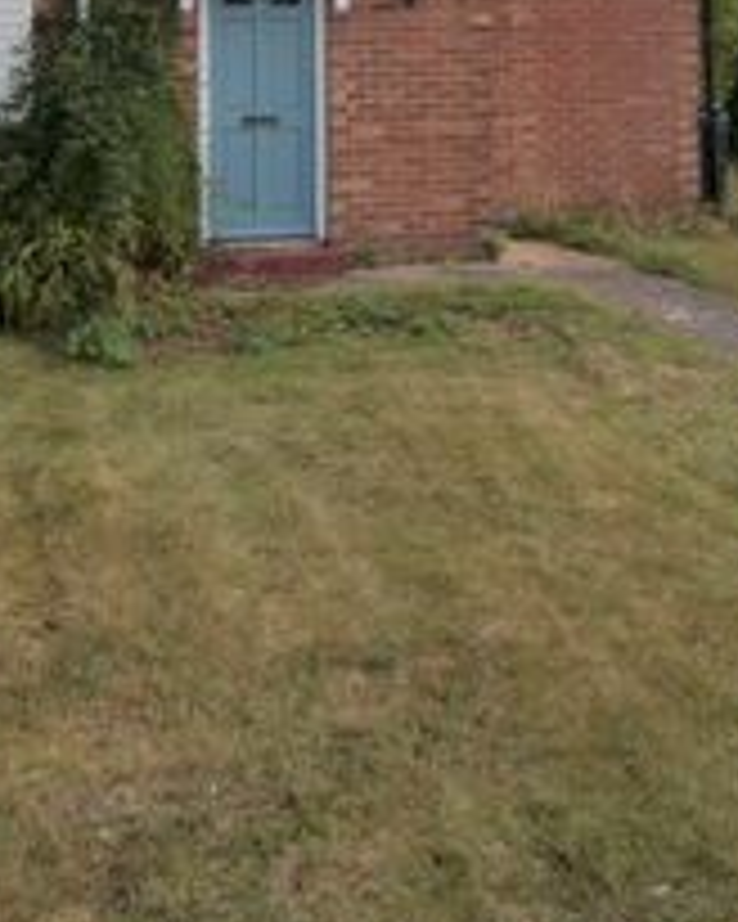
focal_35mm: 48
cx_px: 508
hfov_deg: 31.1
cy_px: 20
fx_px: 1311
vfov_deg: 35.4
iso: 100
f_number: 9
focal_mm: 10
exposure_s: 1/200
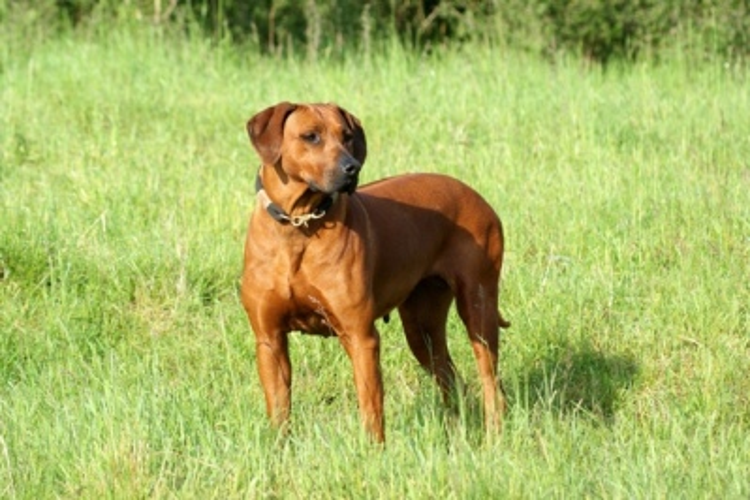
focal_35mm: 180
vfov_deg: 7.6
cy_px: 250
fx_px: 3750
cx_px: 375
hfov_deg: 11.4
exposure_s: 1/200
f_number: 5.6
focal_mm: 120
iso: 100
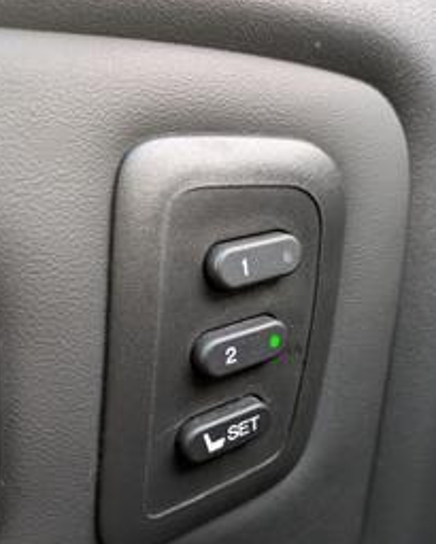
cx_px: 255
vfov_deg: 49.5
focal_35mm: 36
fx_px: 580
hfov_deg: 41.0
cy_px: 357
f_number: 1.89
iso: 353
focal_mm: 5.43
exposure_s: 1/30
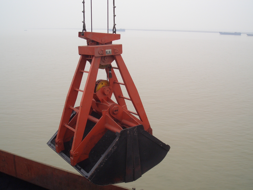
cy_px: 95
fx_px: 263
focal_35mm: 36
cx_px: 126
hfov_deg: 51.4
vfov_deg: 39.7
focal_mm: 4.8
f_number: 4
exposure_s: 1/250
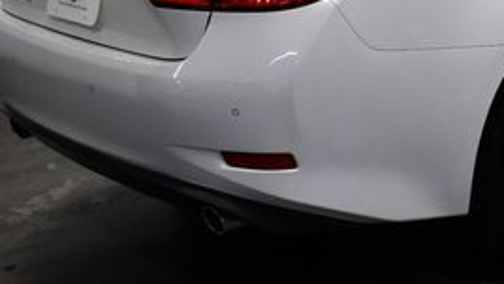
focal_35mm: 90
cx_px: 512
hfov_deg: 22.7
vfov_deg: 13.2
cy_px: -28
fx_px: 1203
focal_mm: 18
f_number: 3.5
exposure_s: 1/250
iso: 560
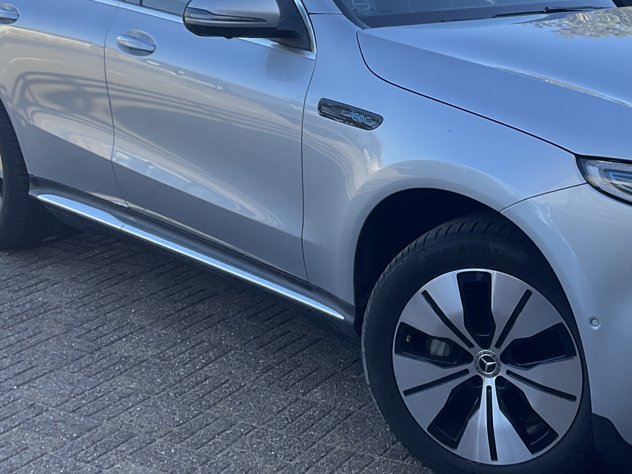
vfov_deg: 23.9
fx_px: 1114
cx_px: 466
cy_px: 155
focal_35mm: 61
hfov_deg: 31.2
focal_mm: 3
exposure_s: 1/327
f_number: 1.8
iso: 16
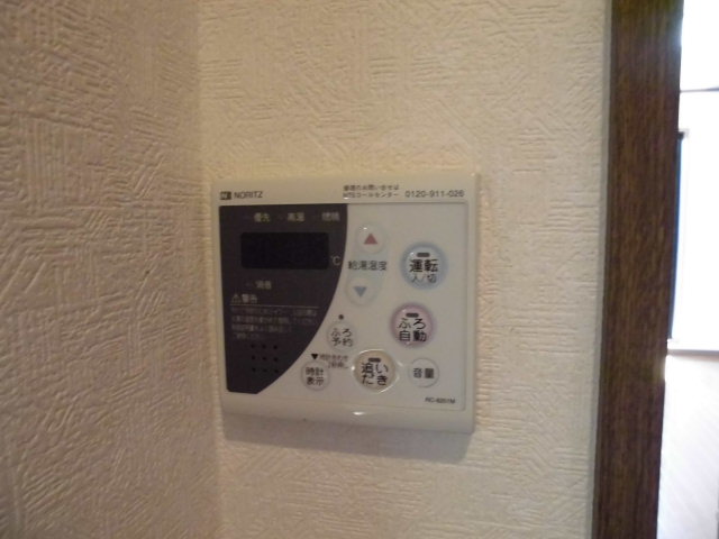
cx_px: 360
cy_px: 270
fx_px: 540
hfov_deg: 67.3
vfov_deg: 53.1
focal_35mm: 26
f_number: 3.5
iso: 800
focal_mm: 4.6
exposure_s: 1/30
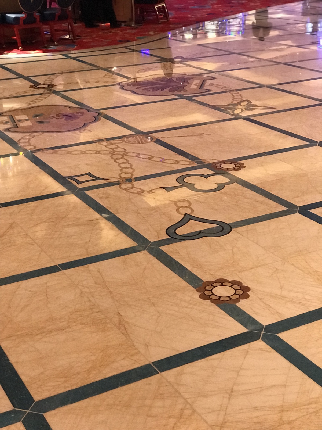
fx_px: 707
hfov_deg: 25.7
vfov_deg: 33.8
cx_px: 161
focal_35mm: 57
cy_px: 215
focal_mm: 6.6
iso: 800
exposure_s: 1/61
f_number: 2.8
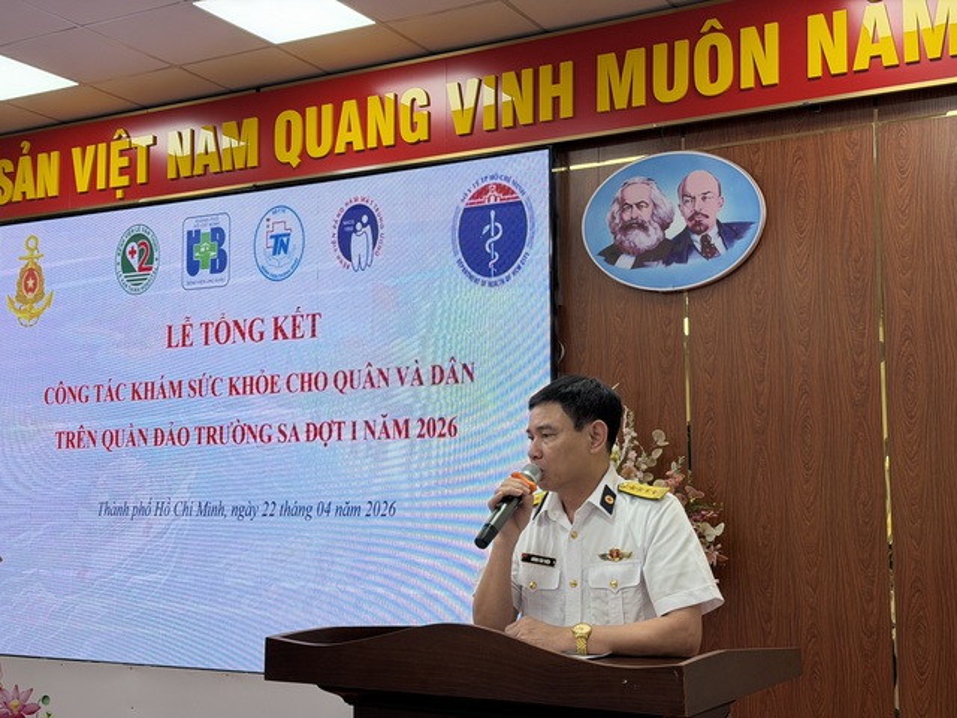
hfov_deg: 39.7
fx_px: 1327
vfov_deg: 30.3
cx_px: 478
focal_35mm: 48
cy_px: 359
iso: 64
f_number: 1.78
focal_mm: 6.76
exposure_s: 1/120
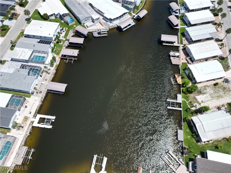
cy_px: 86
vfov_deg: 56.8
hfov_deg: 71.6
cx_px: 116
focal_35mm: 24
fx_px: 160
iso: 110
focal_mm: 6.72
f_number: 1.7
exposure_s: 1/4000
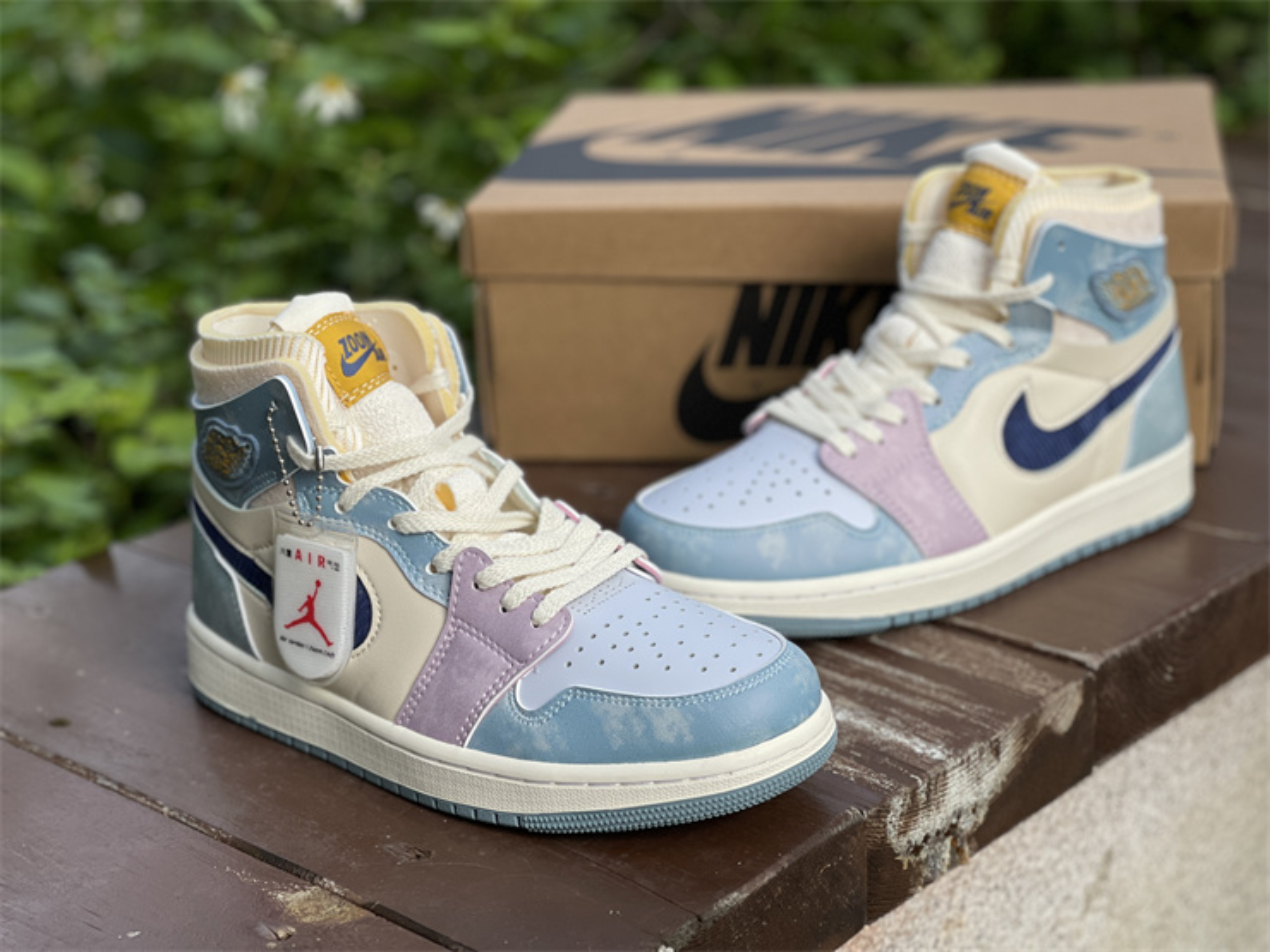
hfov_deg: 30.3
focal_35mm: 64
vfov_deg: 22.9
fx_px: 2348
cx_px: 635
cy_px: 476
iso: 32
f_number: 2.2
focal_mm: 7.5
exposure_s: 1/708
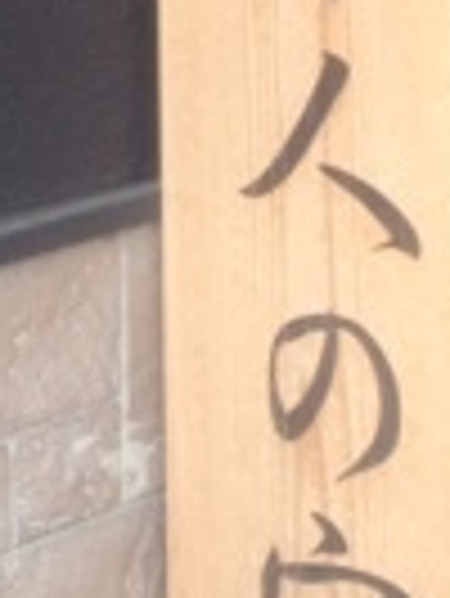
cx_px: 194
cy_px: -310
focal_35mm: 168
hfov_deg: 8.8
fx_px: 2907
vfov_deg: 11.3
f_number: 2.4
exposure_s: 1/120
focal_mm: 4.28
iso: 50
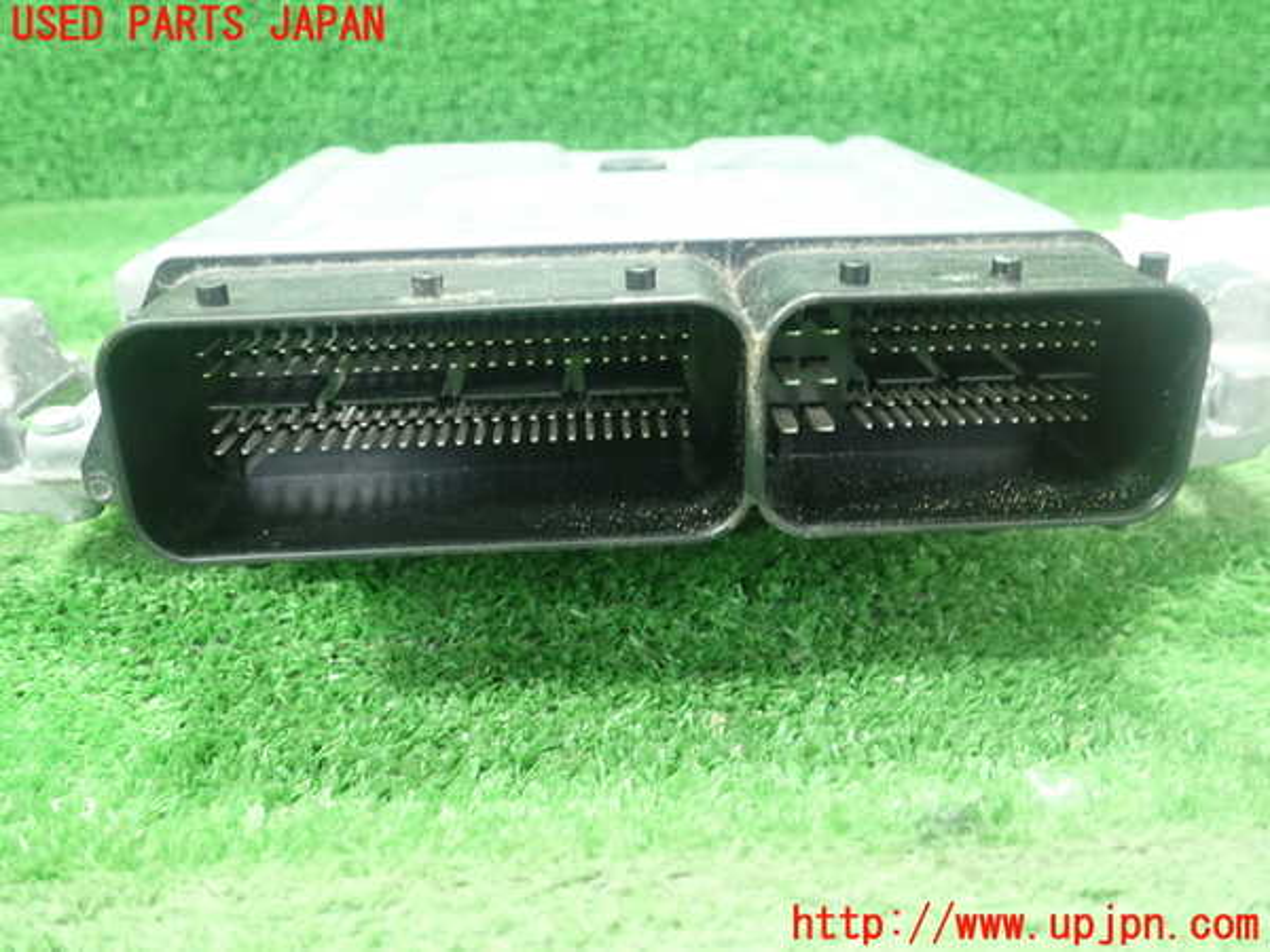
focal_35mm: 30
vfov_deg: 46.8
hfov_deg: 60.0
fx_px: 1101
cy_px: 476
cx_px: 635
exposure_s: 1/50
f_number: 2.3
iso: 800
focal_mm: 5.5
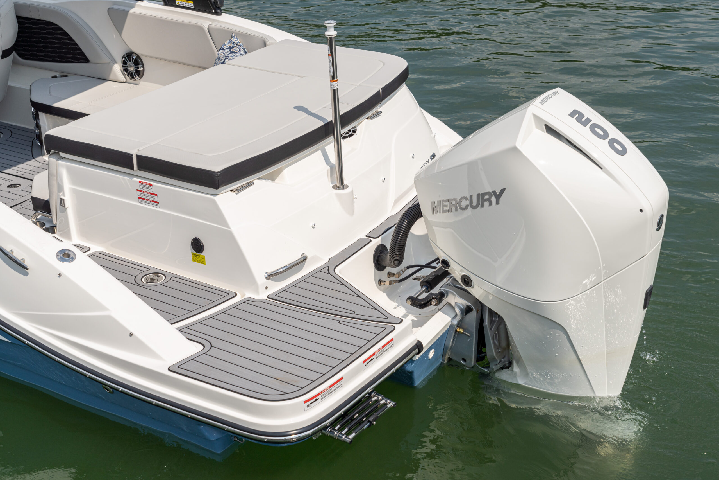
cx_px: 360
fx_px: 959
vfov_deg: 28.1
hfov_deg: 41.1
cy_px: 240
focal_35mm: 48
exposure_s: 1/1000
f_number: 9
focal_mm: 48
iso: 200
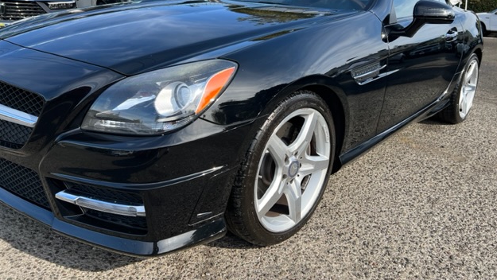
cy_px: 97
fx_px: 382
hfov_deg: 66.0
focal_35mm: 29
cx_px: 254
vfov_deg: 39.8
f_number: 1.5
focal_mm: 5.7
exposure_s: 1/1266
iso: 50
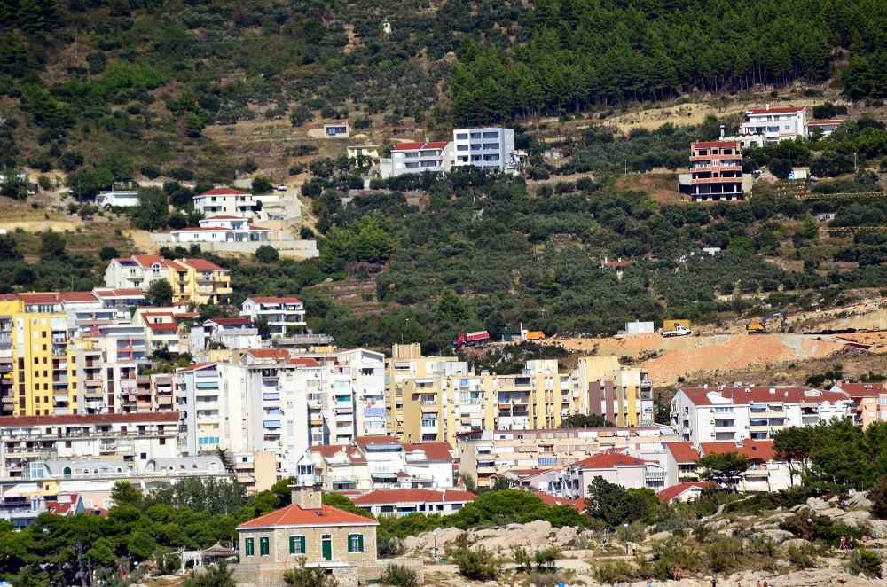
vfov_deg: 3.5
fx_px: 9588
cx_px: 444
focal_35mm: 390
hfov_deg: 5.3
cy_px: 294
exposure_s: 1/8000
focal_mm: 260
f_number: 5.6
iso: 800
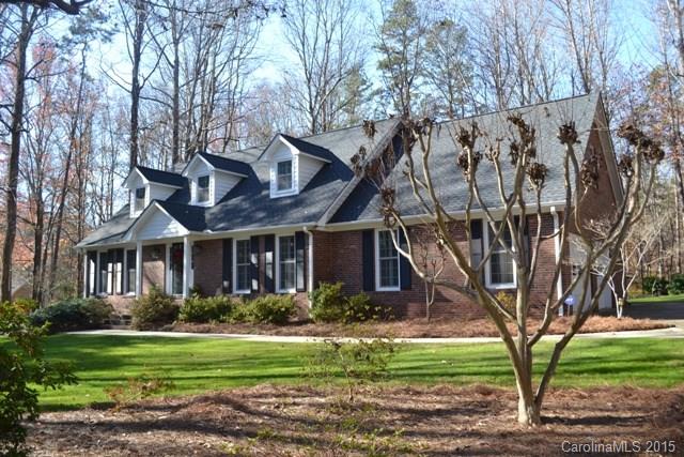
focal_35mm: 30
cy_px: 228
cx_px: 342
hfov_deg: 61.9
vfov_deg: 43.6
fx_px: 570
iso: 110
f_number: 5.6
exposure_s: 1/125
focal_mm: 20
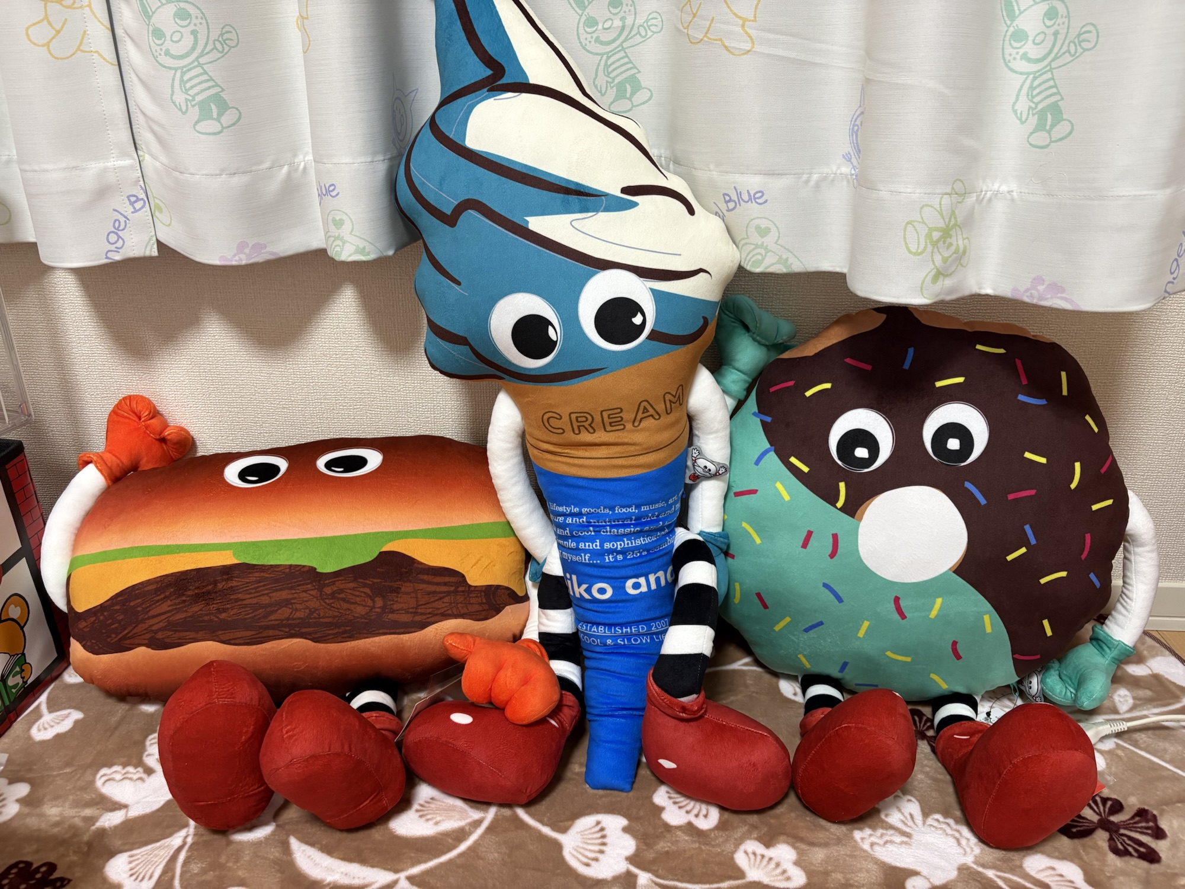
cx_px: 592
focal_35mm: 26
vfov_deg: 53.1
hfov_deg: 67.3
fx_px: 890
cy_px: 444
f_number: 1.6
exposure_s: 1/60
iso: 200
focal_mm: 5.96
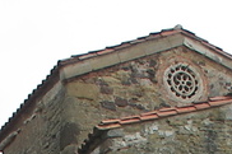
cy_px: 374
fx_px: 1397
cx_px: 124
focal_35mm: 217
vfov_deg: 6.0
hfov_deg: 9.5
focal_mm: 8
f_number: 2.8
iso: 50
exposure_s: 1/200
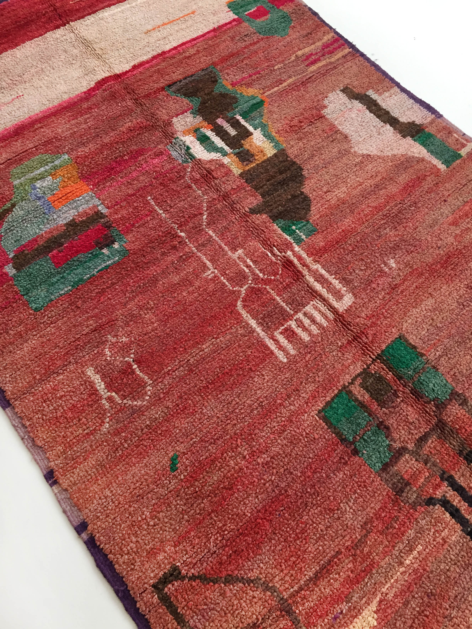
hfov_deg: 48.2
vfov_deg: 61.7
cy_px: 314
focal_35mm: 29
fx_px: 527
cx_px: 236
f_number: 2.2
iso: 125
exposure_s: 1/33
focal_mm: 4.15
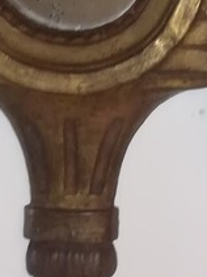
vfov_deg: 12.5
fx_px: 1181
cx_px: 69
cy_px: -171
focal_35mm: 148
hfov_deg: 10.0
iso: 160
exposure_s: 1/33.3
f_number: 2.2
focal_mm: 3.83
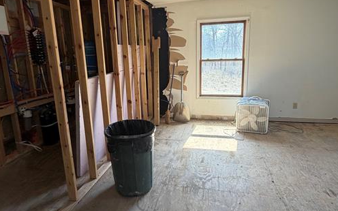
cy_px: 99
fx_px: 212
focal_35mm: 23
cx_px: 162
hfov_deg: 77.1
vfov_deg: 53.0
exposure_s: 1/121
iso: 80
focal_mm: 2.22
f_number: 2.2
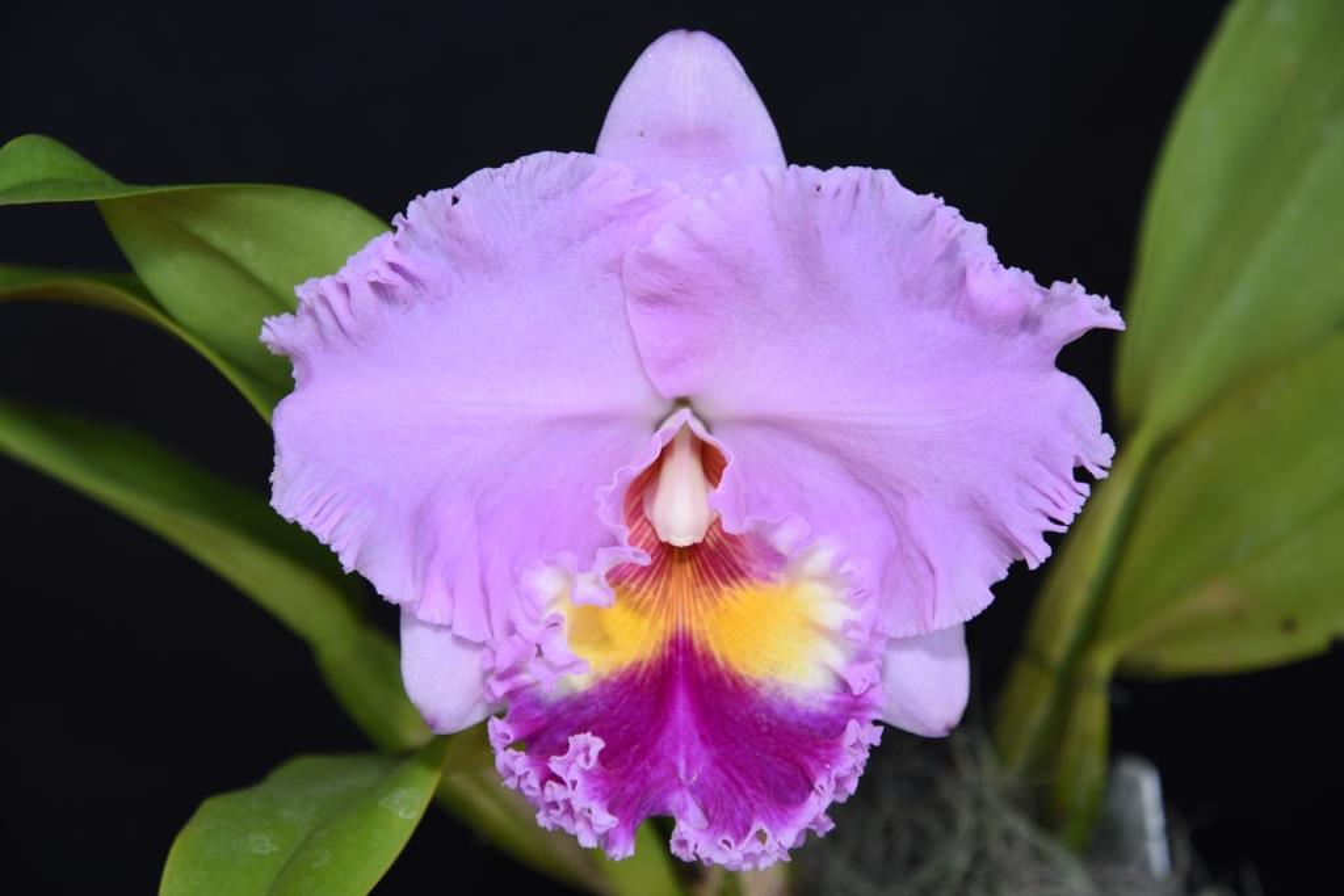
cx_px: 672
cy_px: 448
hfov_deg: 26.0
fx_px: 2912
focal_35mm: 78
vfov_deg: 17.5
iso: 200
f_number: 5
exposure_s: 1/60
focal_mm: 78
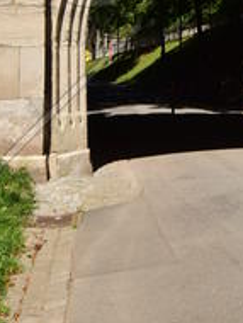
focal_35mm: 88
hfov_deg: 16.5
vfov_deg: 20.7
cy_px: -65
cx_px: 229
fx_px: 822
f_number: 11
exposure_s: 1/125
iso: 100
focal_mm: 20
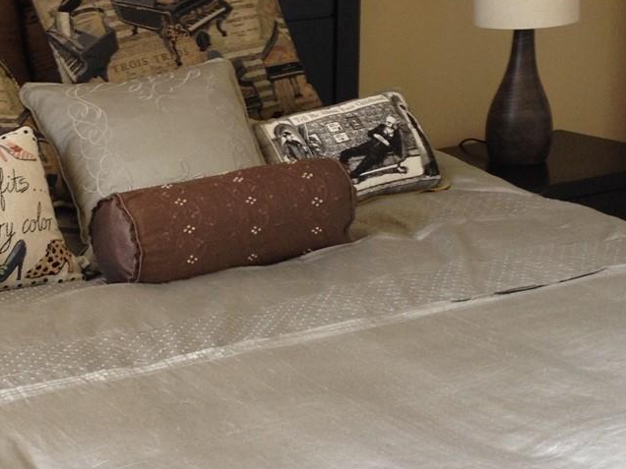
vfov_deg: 16.8
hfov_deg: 22.1
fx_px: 1591
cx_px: 171
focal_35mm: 88
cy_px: 248
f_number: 2.4
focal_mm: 4.28
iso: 64
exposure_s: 1/20
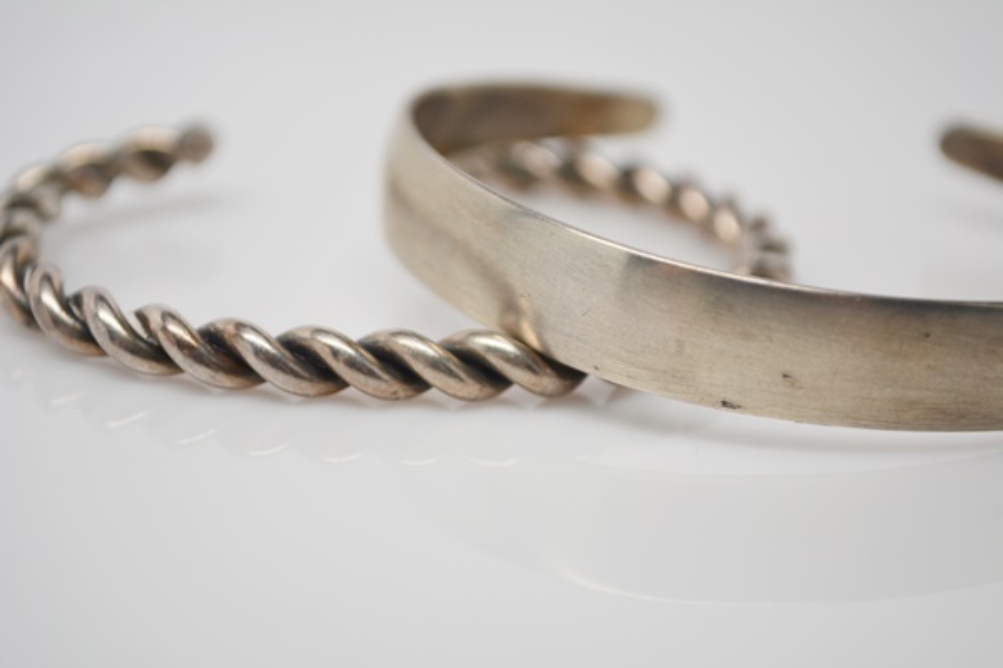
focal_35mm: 82
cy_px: 334
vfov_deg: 16.6
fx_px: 2298
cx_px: 502
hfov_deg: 24.6
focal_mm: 55
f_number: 5.6
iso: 400
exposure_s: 1/80
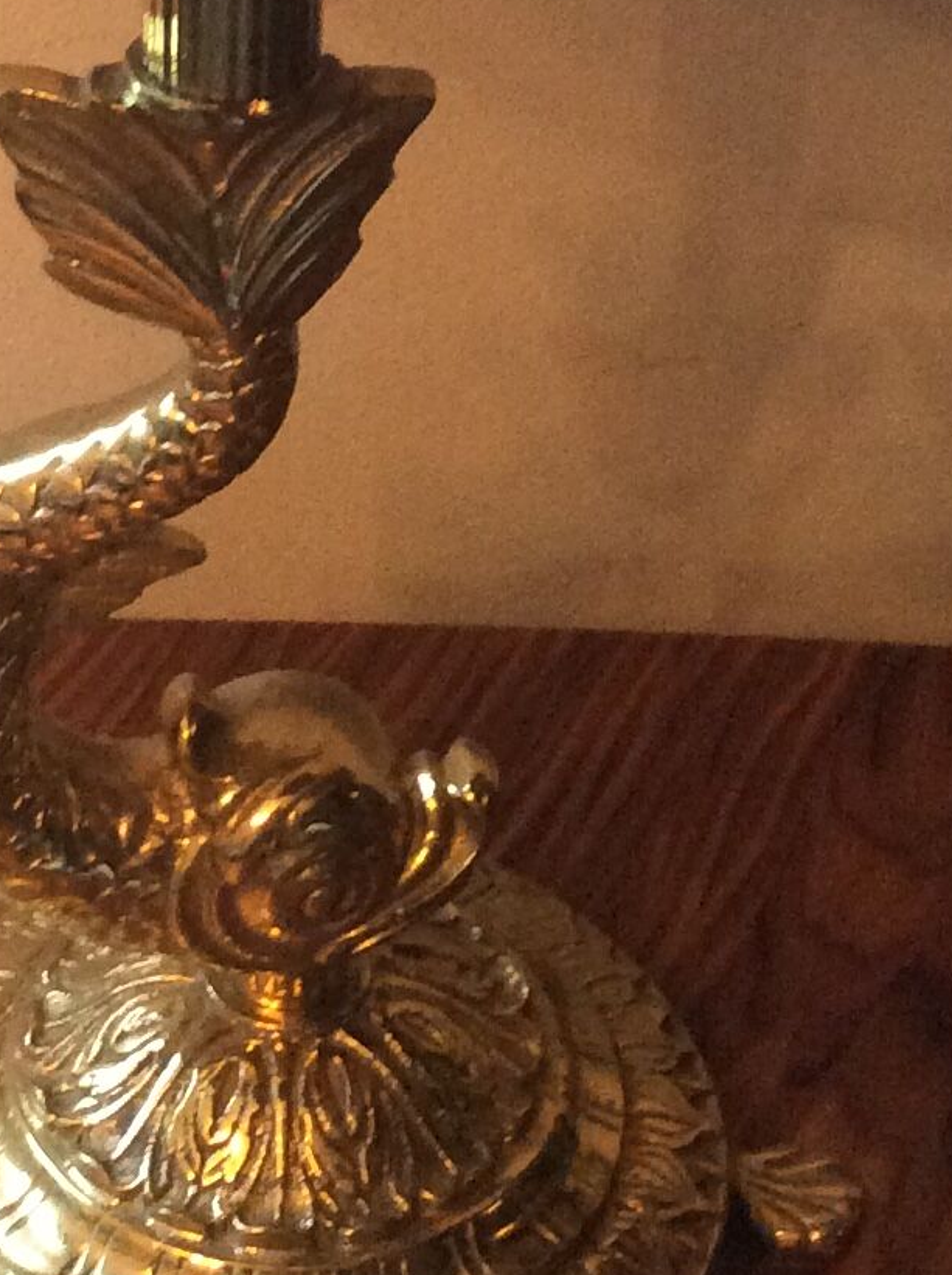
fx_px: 3714
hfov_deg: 14.6
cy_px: 300
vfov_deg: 19.3
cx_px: 266
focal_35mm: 101
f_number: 2.4
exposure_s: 1/25
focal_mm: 3.3
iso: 250
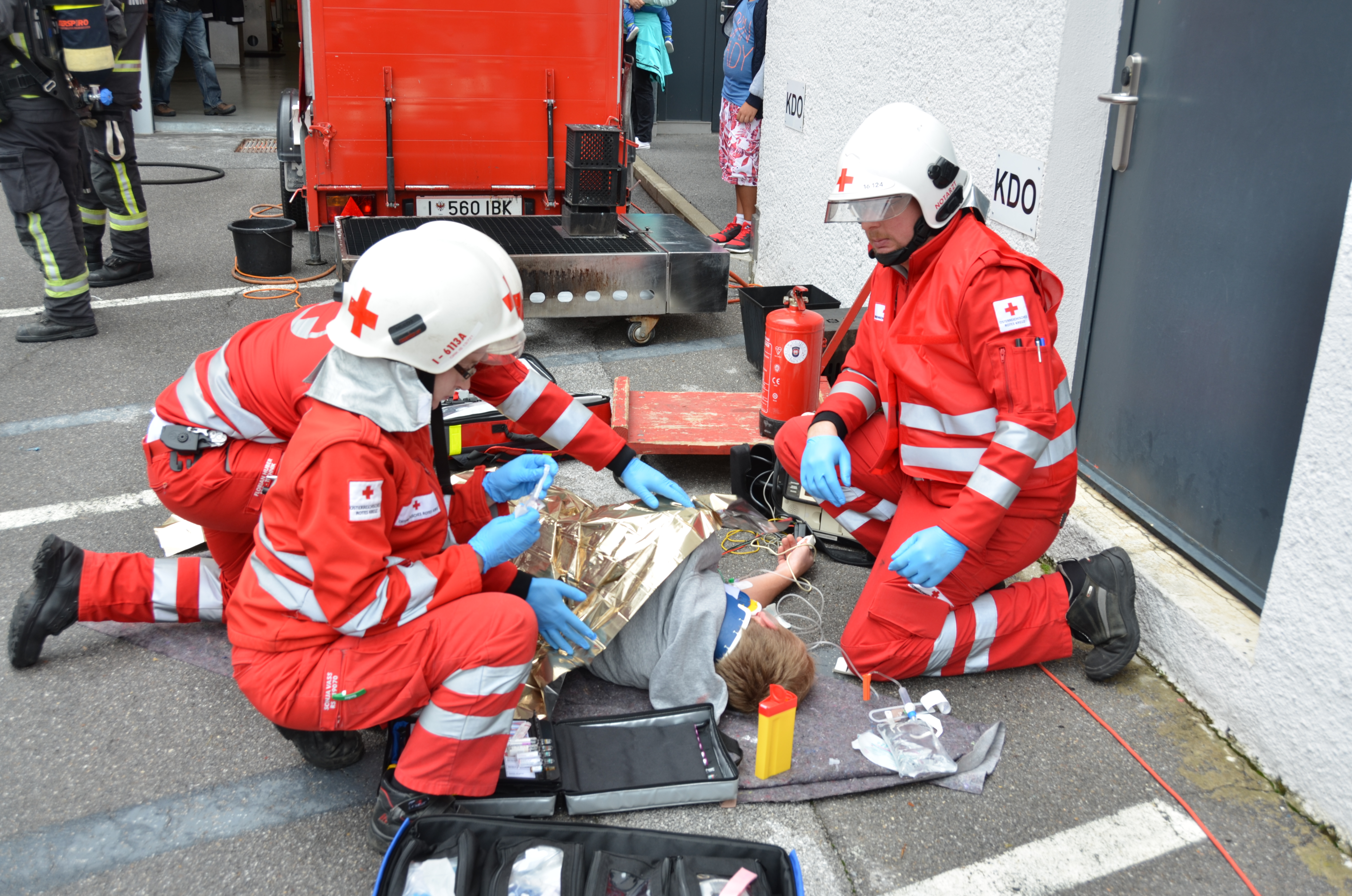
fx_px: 1349
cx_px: 676
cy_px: 448
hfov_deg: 53.2
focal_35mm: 36
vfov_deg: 36.7
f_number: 5
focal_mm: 24
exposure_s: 1/100
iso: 100
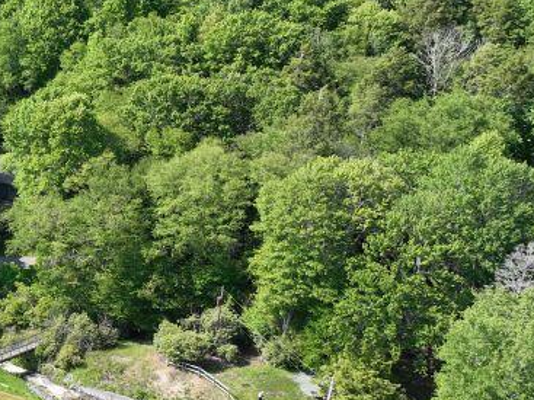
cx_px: -196
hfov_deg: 24.5
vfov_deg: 21.9
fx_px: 1033
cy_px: 194
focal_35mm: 67
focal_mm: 12.29
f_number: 2.8
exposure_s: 1/1600
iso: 200
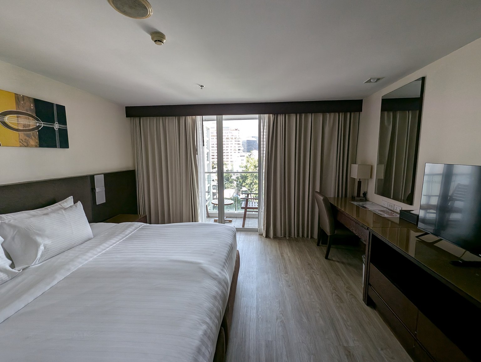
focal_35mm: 13
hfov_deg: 106.1
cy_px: 181
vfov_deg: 90.1
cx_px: 240
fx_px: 181
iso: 50
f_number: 2.2
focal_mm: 1.95
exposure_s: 1/176
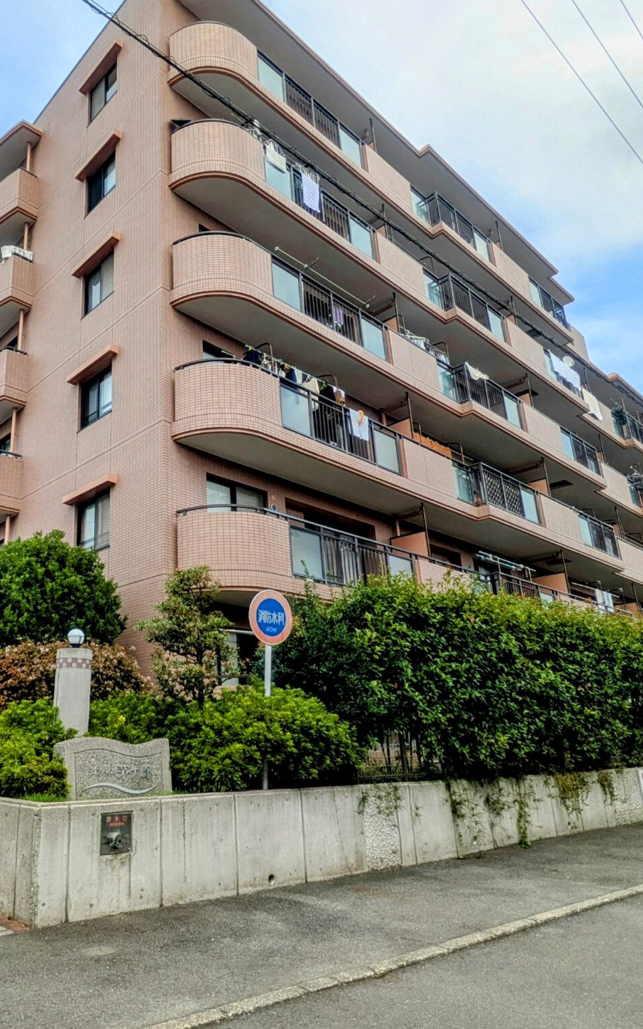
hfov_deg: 47.4
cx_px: 160
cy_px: 517
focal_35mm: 25
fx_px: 701
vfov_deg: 72.5
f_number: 2.2
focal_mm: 1.83
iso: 49
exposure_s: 1/1658
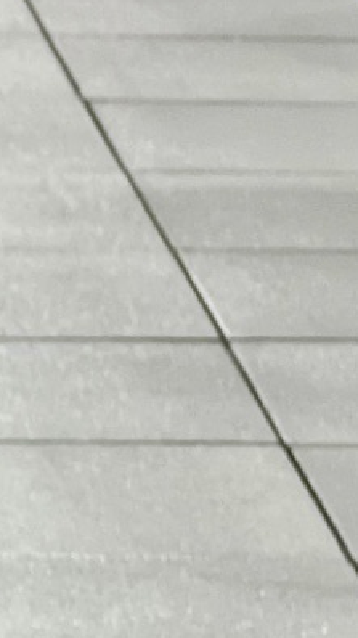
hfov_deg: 3.0
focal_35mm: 406
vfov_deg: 5.3
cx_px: -576
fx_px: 6859
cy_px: -18
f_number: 2.8
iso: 250
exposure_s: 1/40
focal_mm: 9
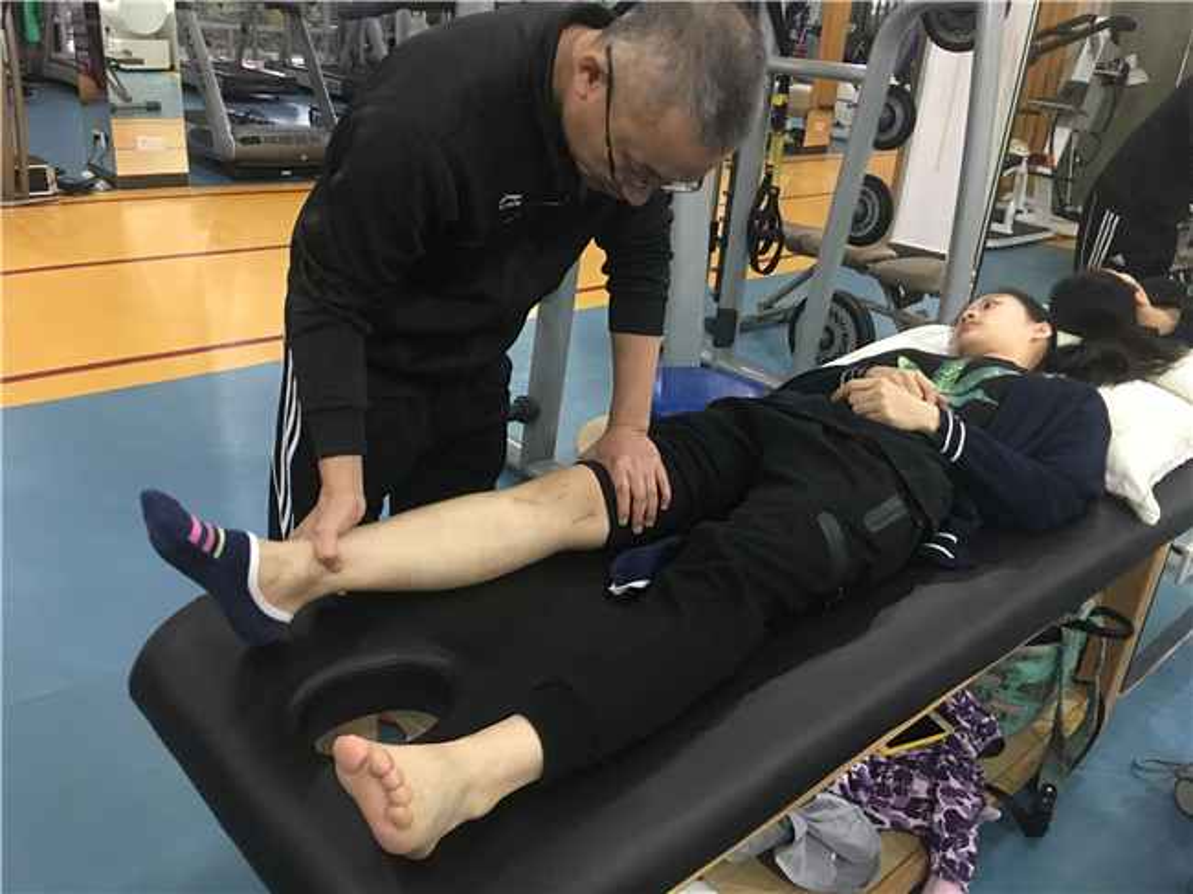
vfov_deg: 48.2
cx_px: 596
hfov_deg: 61.7
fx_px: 999
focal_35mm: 29
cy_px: 447
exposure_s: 1/4
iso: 100
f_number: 2.2
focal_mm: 4.15
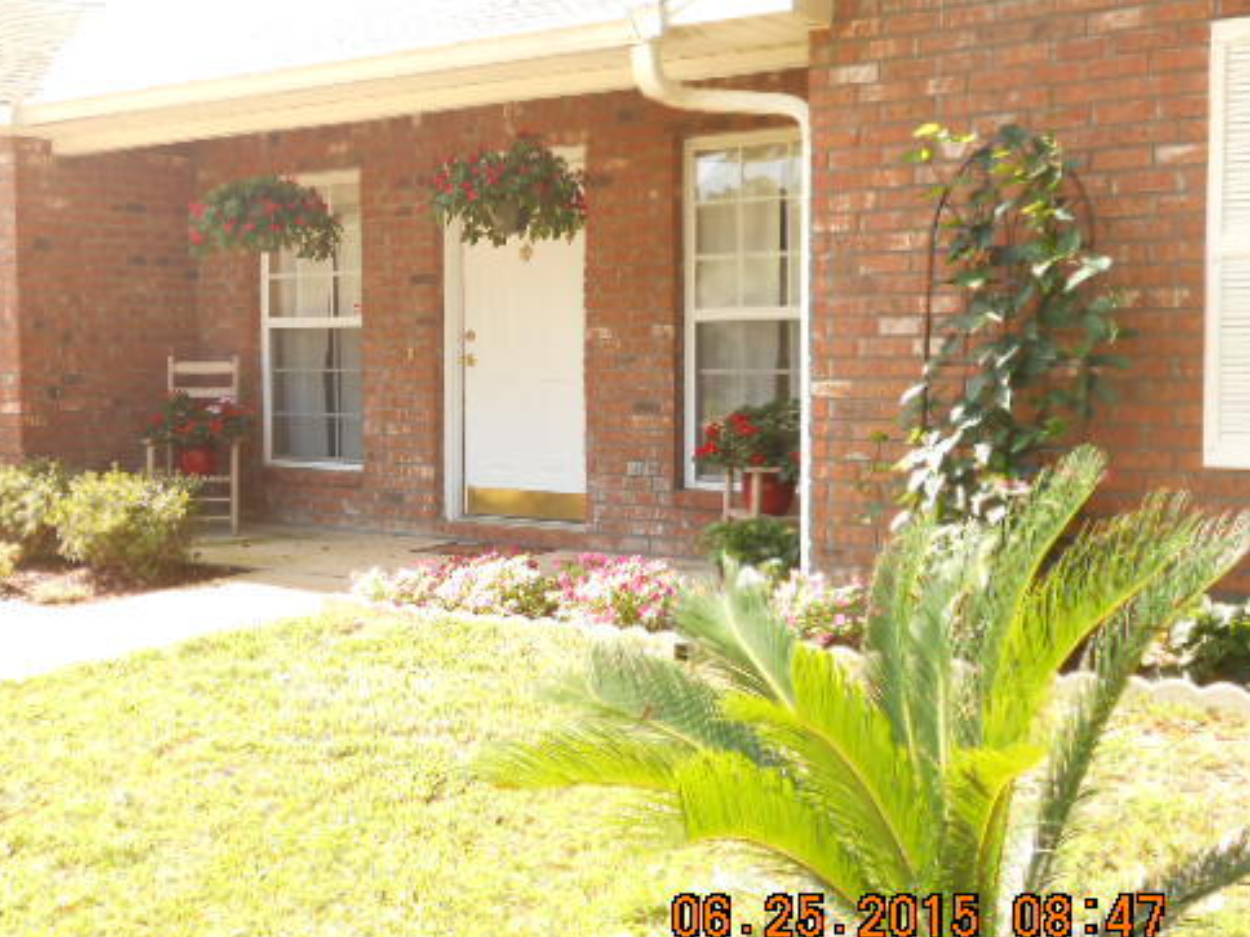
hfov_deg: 41.6
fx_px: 1625
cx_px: 436
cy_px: 431
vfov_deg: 32.2
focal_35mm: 45
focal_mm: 6
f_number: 3.9
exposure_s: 1/80
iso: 80
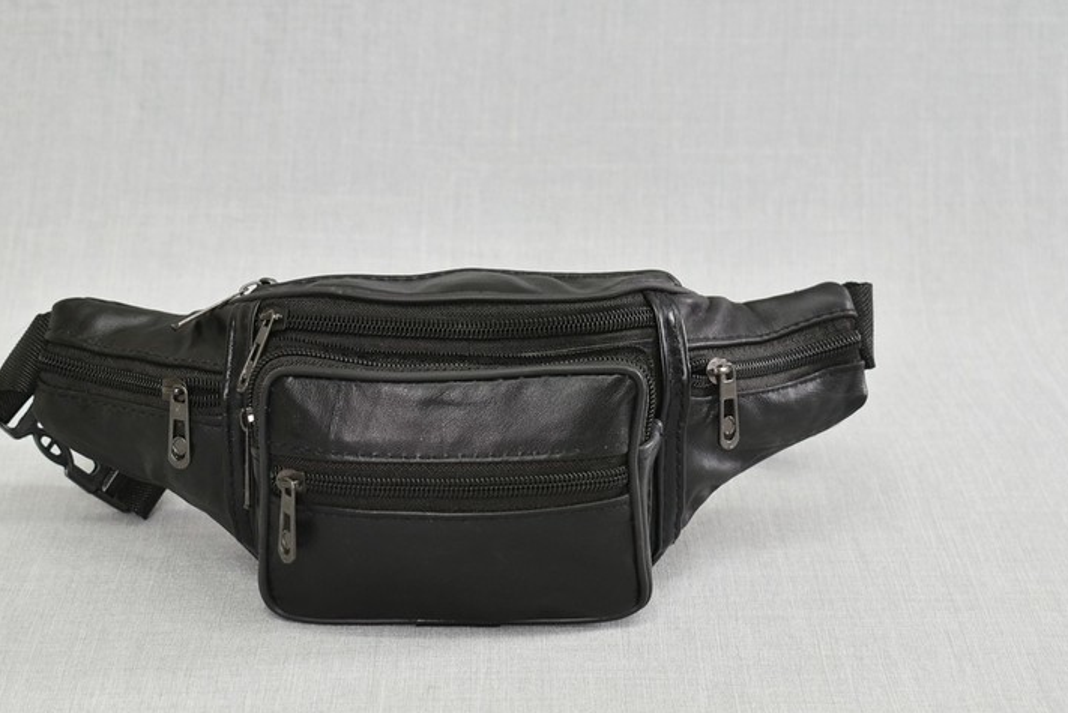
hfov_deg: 26.6
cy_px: 401
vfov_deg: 18.0
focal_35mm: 76
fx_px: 2256
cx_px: 455
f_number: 5
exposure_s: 1/5
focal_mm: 40
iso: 100
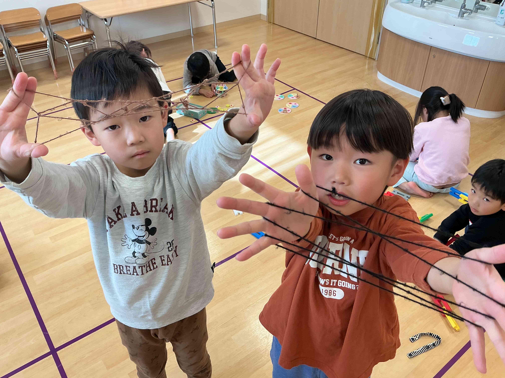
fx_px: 423
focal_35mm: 29
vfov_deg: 48.2
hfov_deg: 61.7
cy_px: 189
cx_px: 252
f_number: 1.8
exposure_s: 1/120
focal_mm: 3
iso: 50
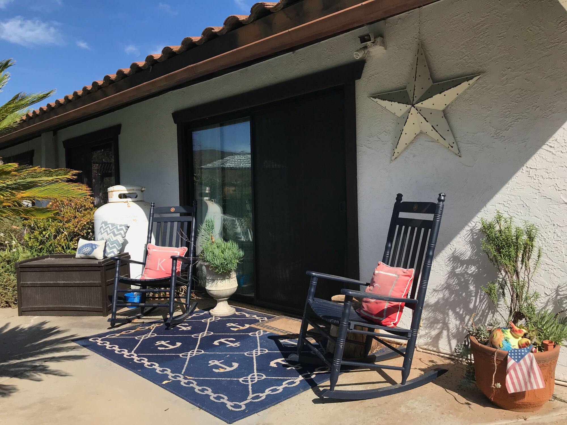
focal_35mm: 28
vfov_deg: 49.7
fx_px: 459
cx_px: 284
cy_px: 212
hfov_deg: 63.4
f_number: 1.8
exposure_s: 1/2336
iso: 20
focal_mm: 3.99
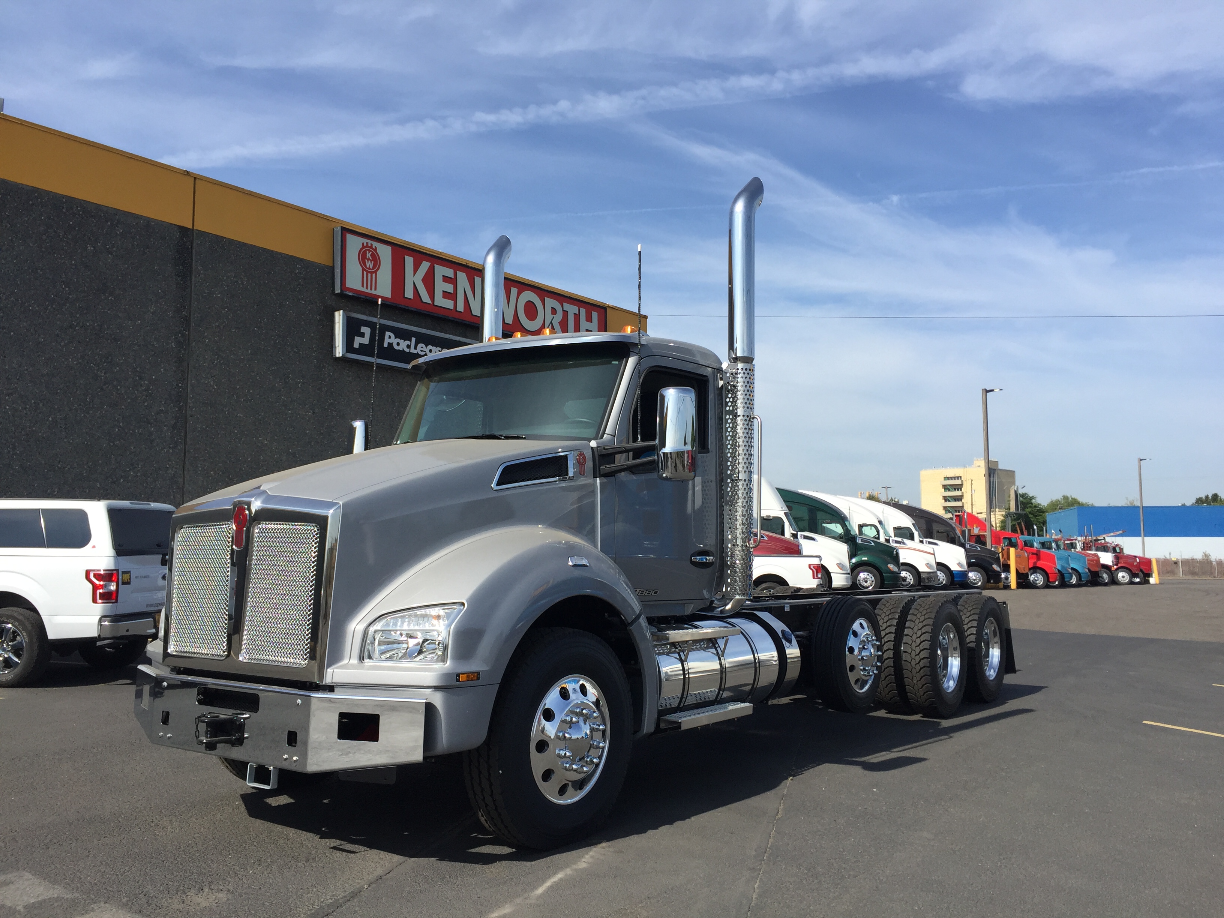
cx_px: 612
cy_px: 459
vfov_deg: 48.2
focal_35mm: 29
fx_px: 1025
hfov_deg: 61.7
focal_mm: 4.15
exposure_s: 1/1883
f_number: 2.2
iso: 32
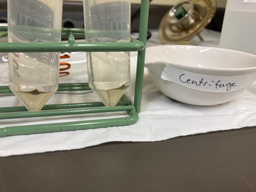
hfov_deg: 63.4
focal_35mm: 28
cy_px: 96
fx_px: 207
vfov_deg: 49.7
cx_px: 128
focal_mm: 3.99
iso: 64
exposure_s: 1/60
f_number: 1.8
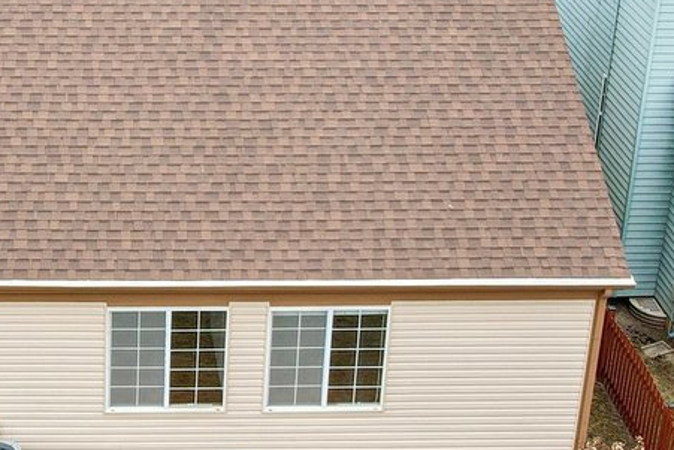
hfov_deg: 25.2
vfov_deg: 17.3
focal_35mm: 79
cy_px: 289
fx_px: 1479
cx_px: 120
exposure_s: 1/500
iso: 110
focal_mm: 8.4
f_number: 2.8
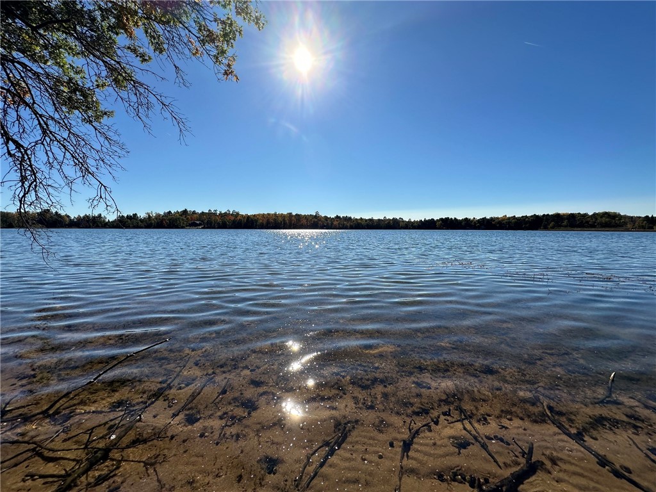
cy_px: 246
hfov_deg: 102.1
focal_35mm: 14
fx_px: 265
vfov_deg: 85.7
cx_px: 328
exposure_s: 1/4000
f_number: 2.2
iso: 50
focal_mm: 2.22
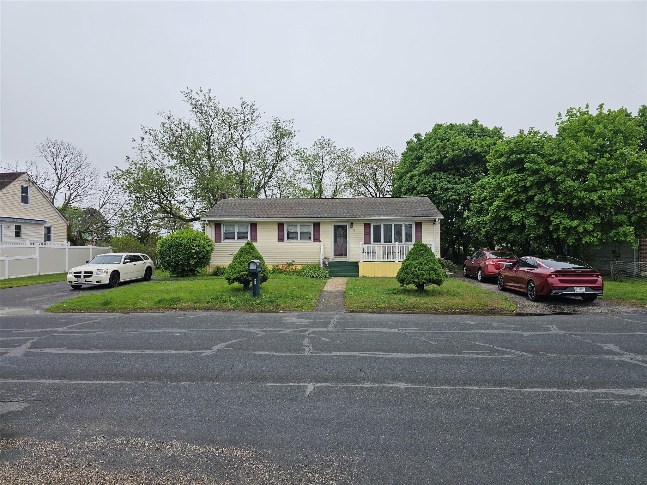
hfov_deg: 73.9
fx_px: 430
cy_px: 242
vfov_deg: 58.9
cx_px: 324
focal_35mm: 23
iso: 10
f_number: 1.7
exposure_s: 1/216
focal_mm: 6.3
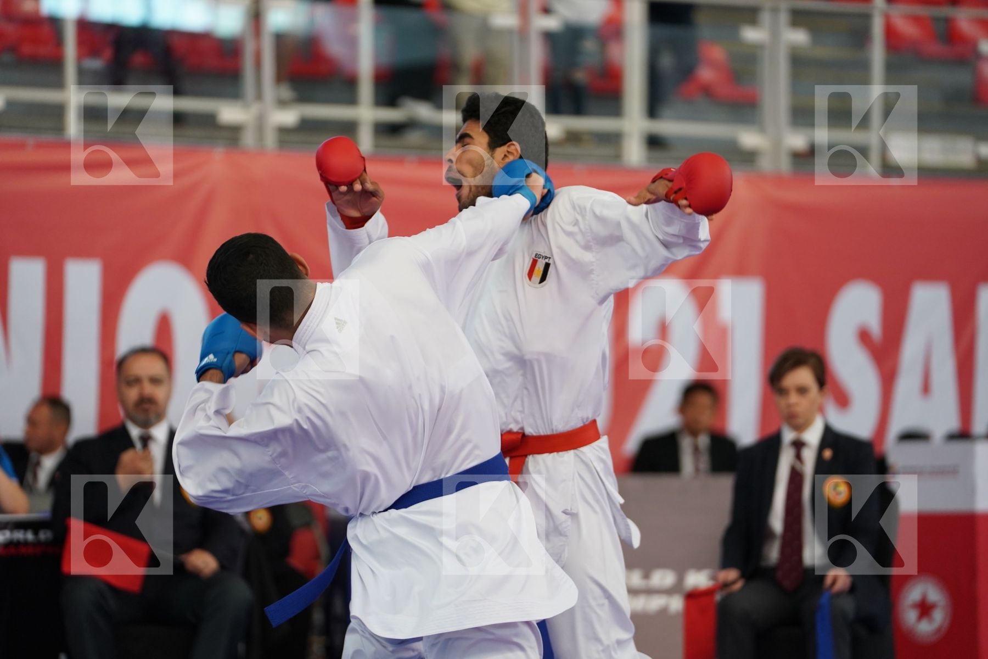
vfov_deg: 8.7
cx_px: 494
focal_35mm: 158
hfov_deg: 13.0
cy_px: 330
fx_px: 4336
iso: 1250
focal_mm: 158
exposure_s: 1/1000
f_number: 2.8
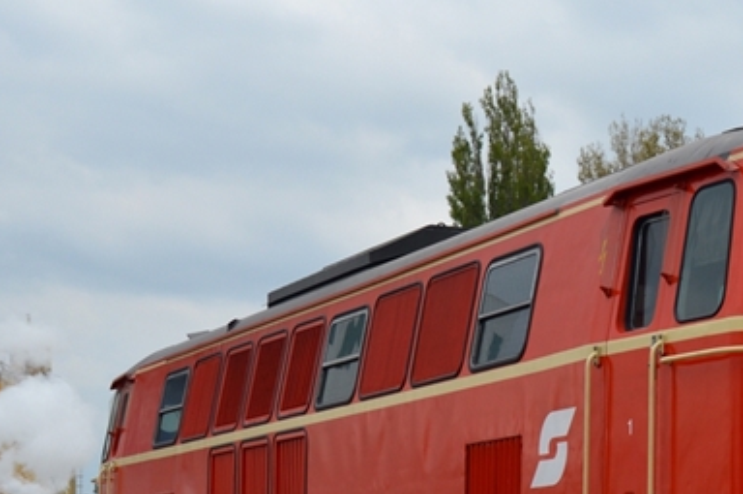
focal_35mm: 112
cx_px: 737
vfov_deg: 12.2
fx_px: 2309
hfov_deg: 17.9
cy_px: 377
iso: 100
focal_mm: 28
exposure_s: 1/200
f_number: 7.1
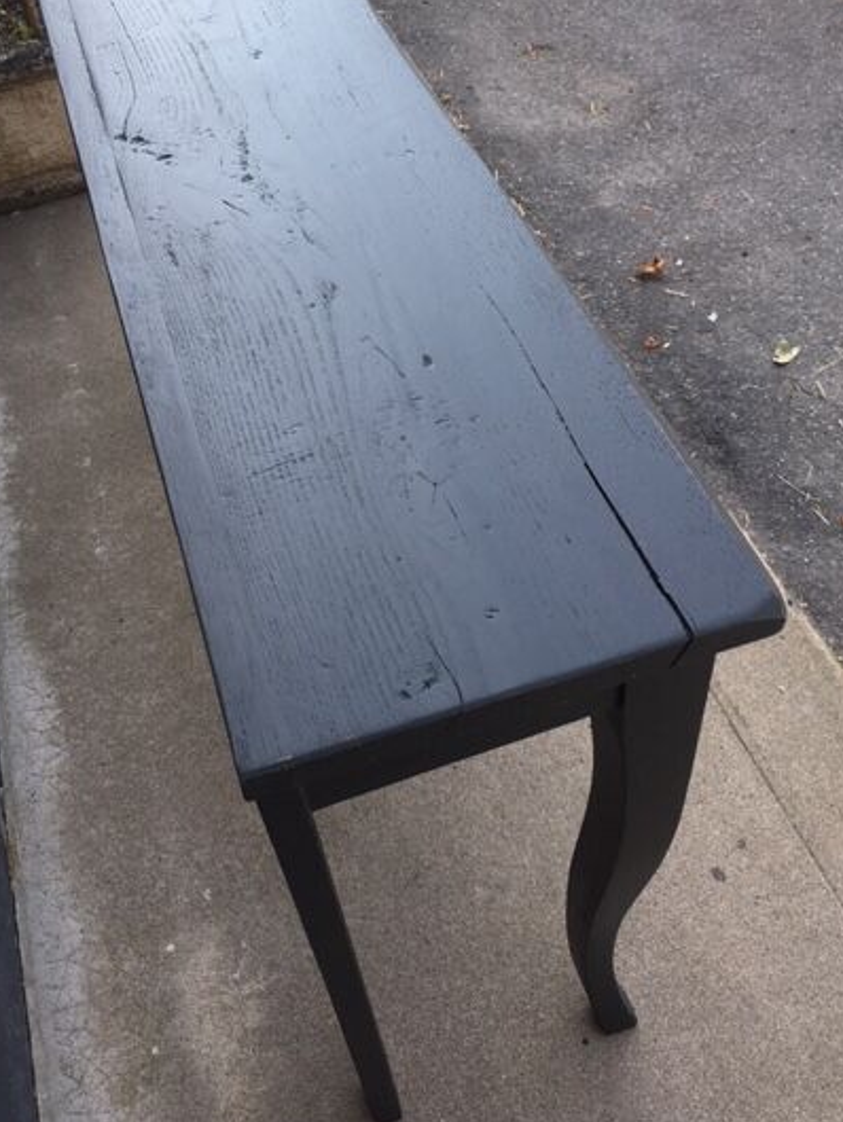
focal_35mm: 35
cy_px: 500
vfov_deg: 52.5
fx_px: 1136
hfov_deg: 40.7
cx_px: 415
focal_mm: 4.15
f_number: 2.2
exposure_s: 1/348
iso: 25
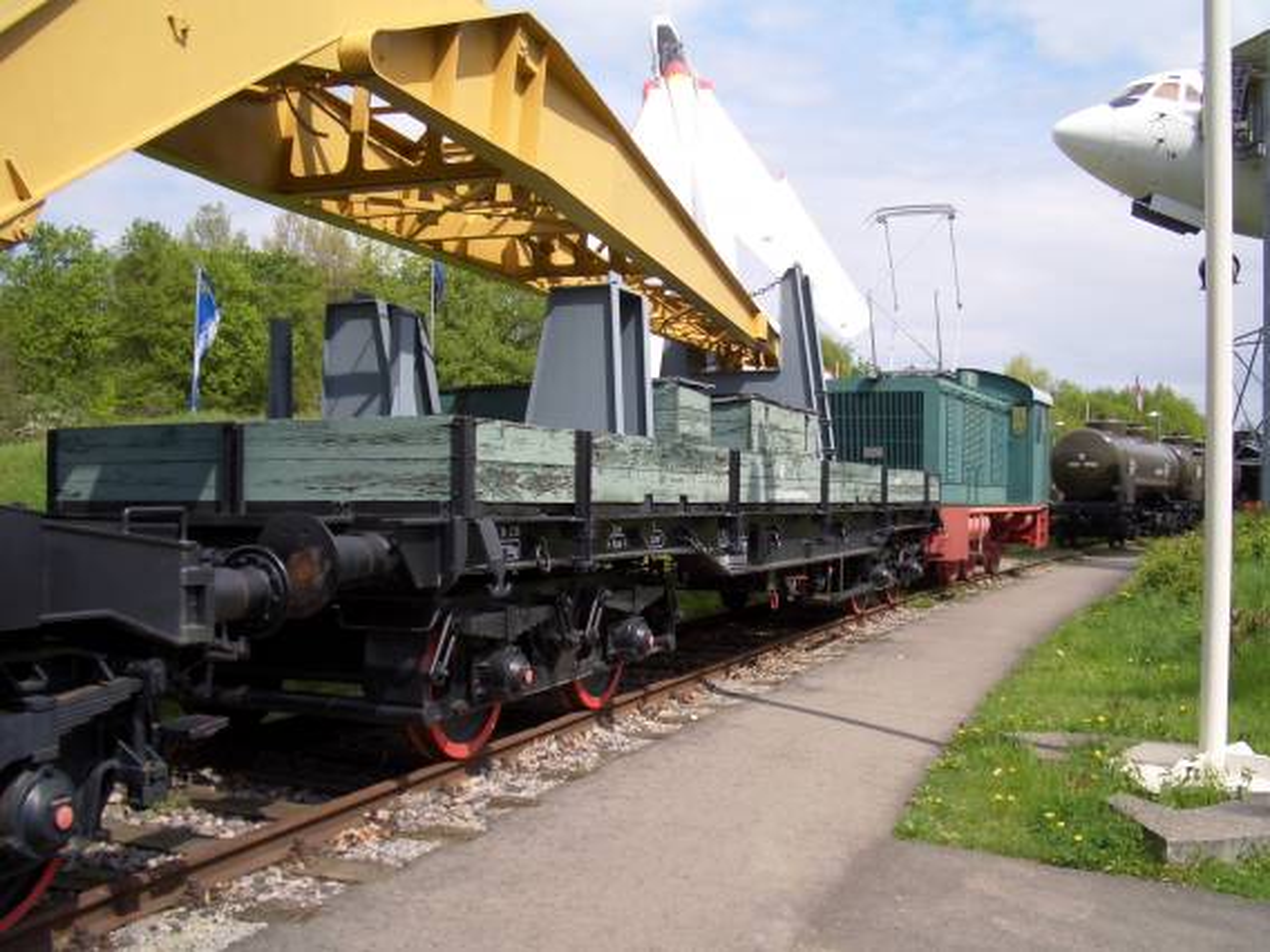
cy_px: 476
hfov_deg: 52.6
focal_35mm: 35
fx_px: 1284
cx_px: 635
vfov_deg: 40.7
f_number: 4.3
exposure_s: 1/400
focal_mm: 5.8
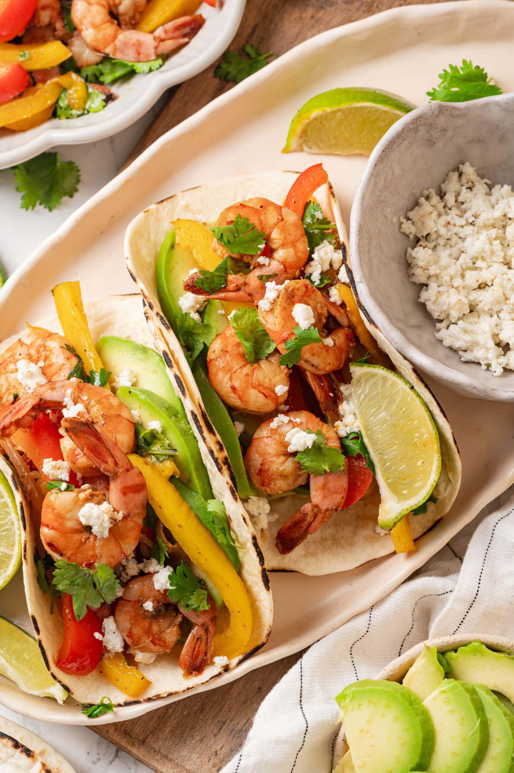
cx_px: 257
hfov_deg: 13.0
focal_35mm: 105
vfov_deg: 19.5
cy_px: 386
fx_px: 2252
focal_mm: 105
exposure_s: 1/160
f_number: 14
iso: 100
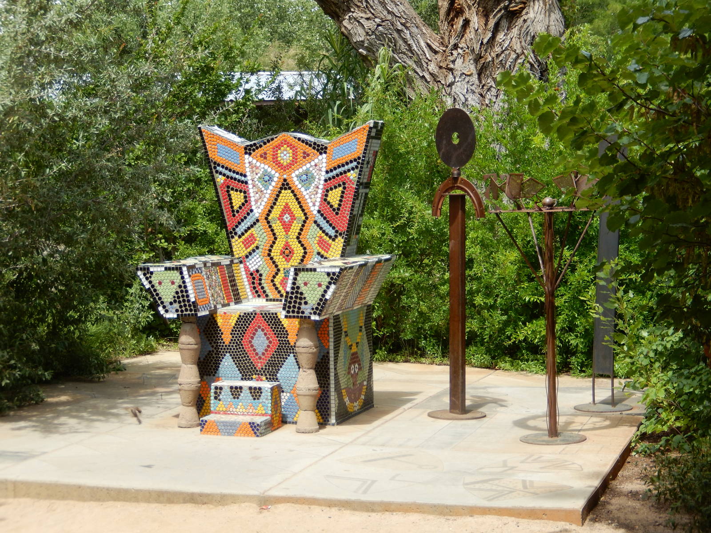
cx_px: 356
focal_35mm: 73
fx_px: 1499
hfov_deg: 26.7
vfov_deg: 20.2
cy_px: 266
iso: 125
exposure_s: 1/250
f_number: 4.9
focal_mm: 13.1
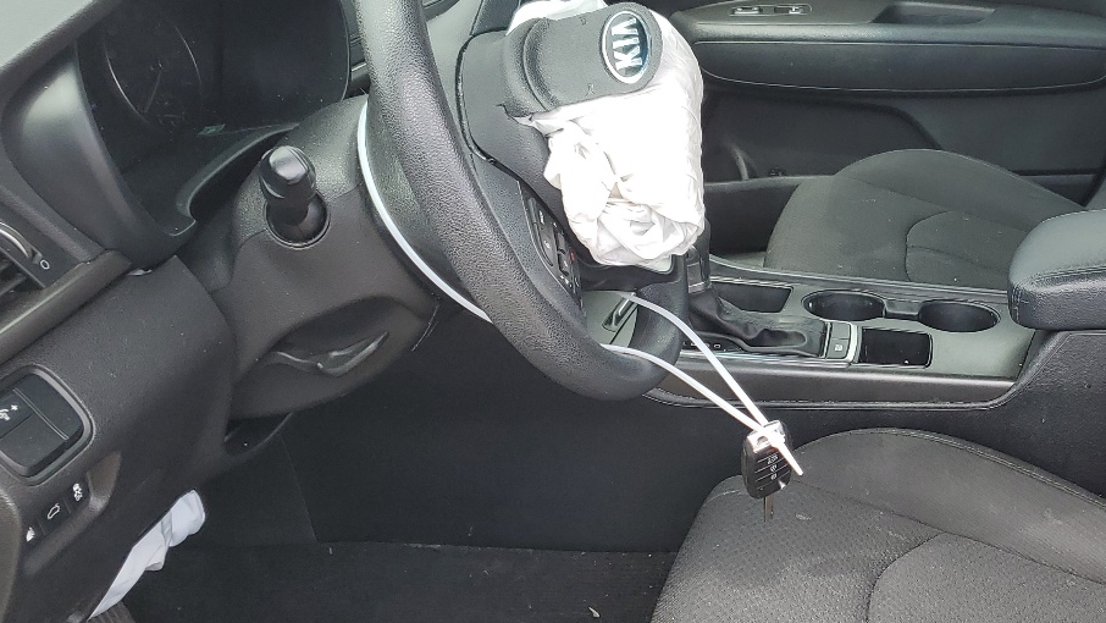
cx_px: 925
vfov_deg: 23.9
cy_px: 387
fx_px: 1467
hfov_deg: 39.3
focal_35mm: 50
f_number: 1.5
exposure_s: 1/370
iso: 50
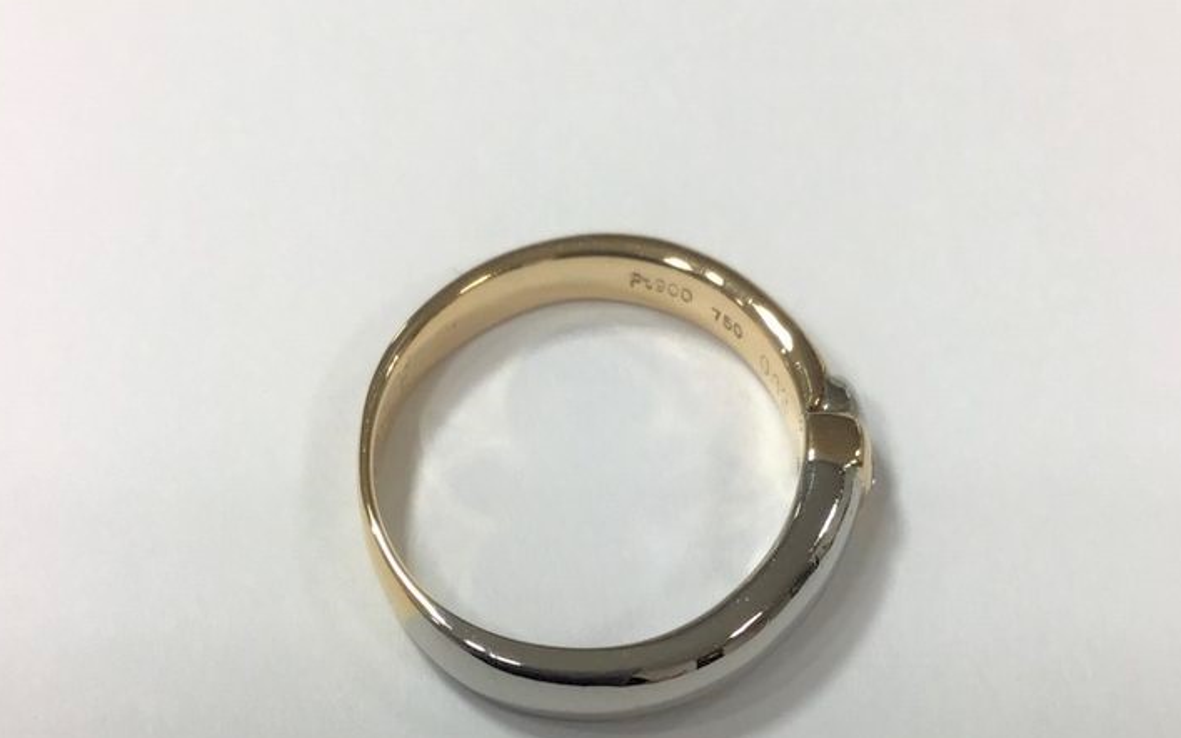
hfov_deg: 50.4
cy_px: 432
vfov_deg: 32.7
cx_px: 599
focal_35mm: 39
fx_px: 1255
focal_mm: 3.3
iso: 32
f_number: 2.4
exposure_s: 1/60
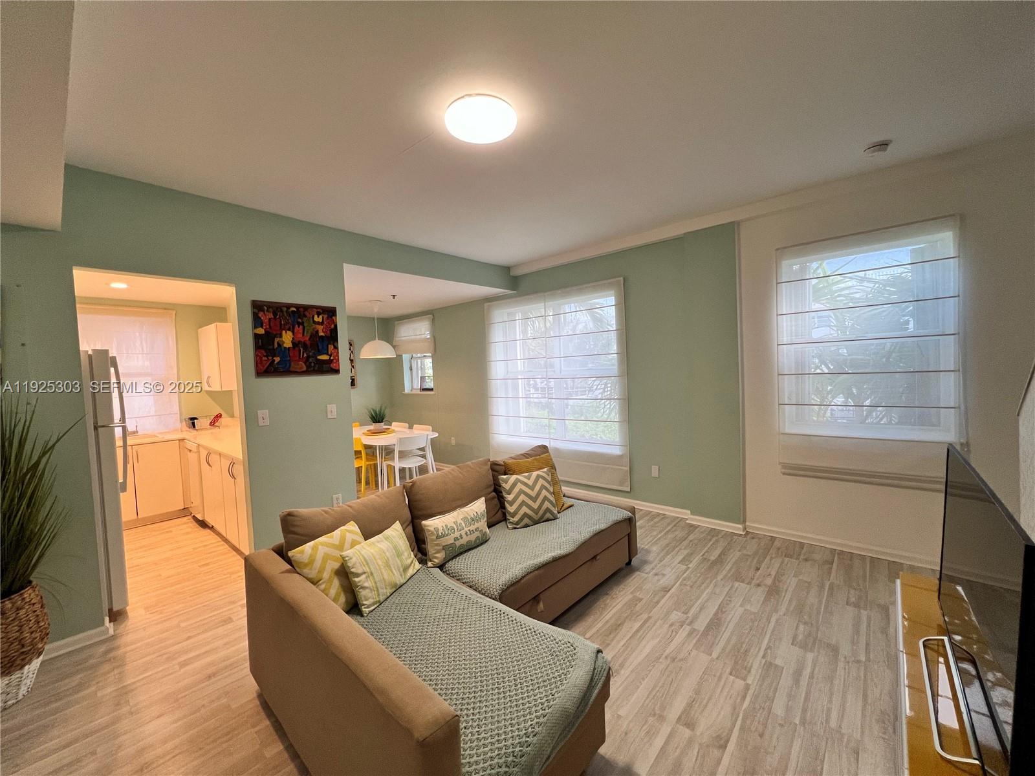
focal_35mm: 13
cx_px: 518
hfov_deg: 106.2
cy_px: 388
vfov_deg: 89.9
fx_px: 389
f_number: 1.8
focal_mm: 1.57
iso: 200
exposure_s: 1/120
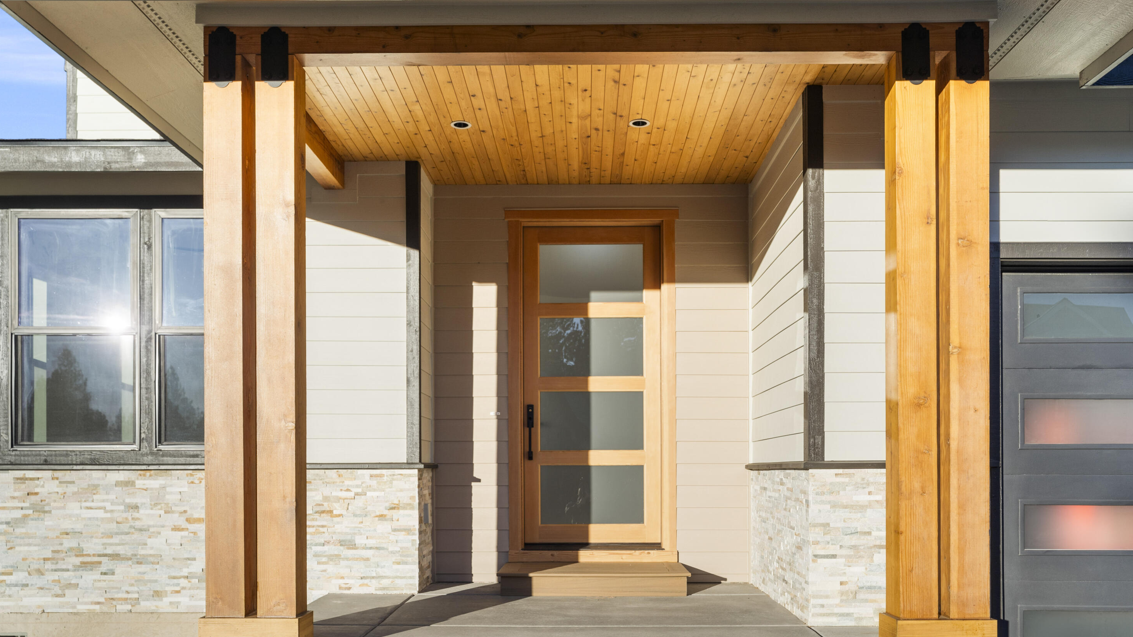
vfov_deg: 38.9
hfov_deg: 64.3
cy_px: 346
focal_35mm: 30
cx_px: 574
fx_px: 901
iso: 250
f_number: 8
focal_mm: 28
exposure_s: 1/125
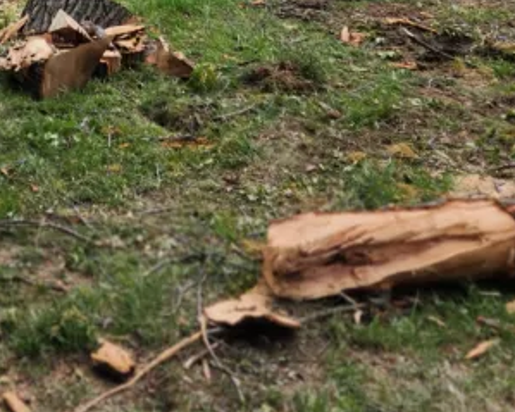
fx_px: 1173
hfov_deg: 23.6
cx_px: -17
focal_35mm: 77
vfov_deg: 17.8
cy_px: -209
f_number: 1.8
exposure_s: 1/1070
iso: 12
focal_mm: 6.4
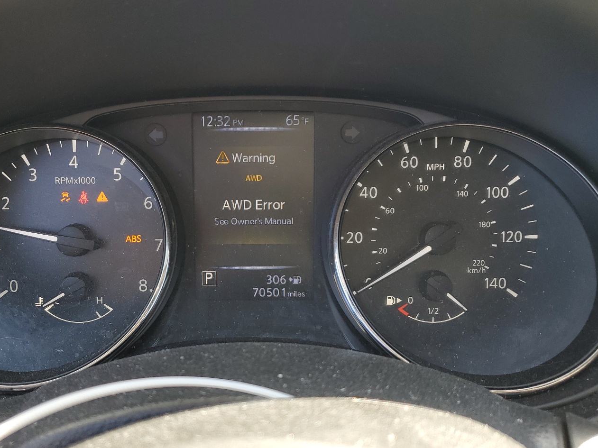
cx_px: 246
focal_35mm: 33
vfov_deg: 42.8
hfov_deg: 55.0
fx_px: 570
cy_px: 254
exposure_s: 1/179
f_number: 1.5
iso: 50
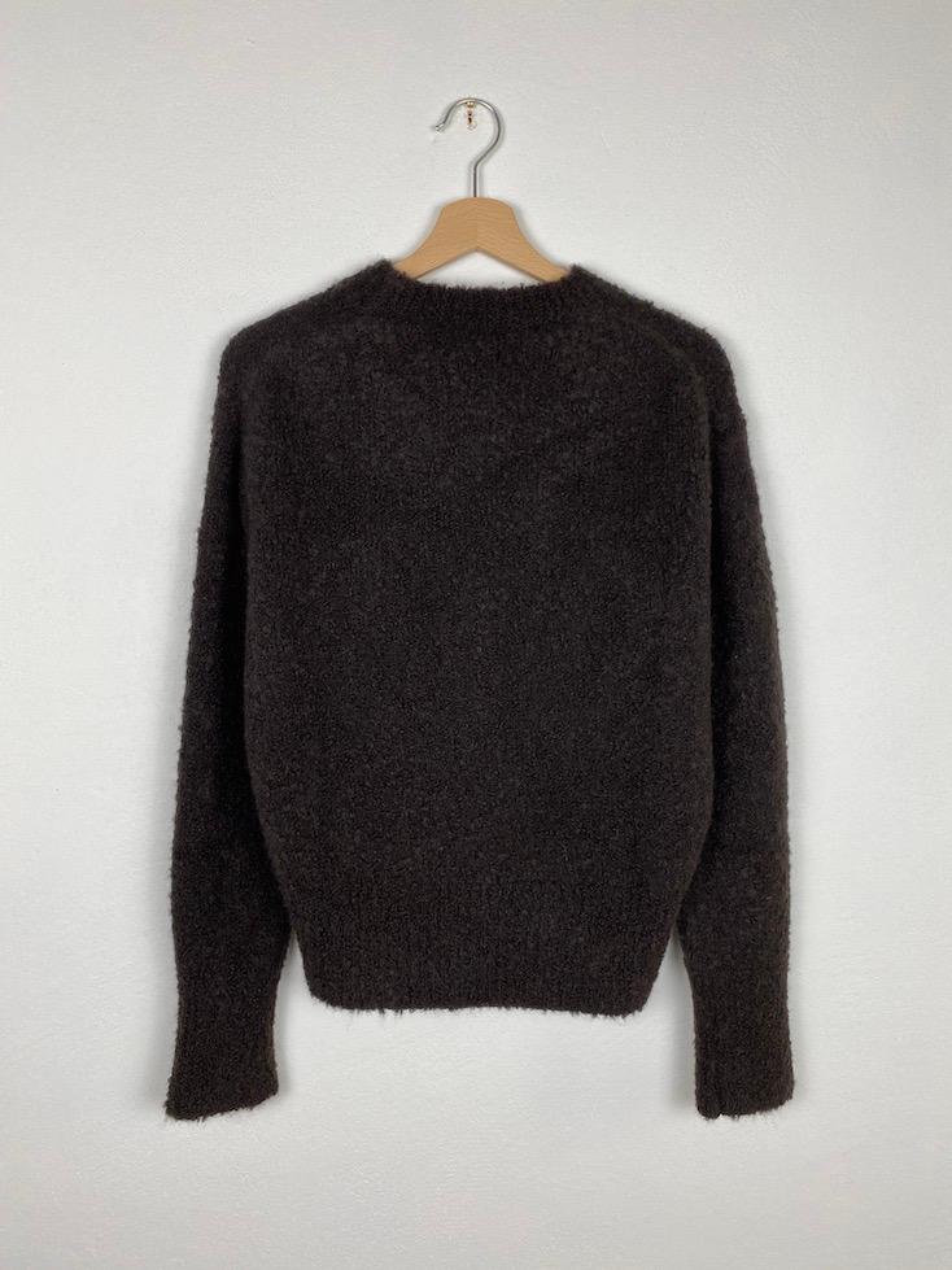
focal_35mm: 26
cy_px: 635
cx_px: 476
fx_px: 954
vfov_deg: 67.3
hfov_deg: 53.1
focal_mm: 4.25
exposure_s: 1/100
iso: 64
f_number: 1.8
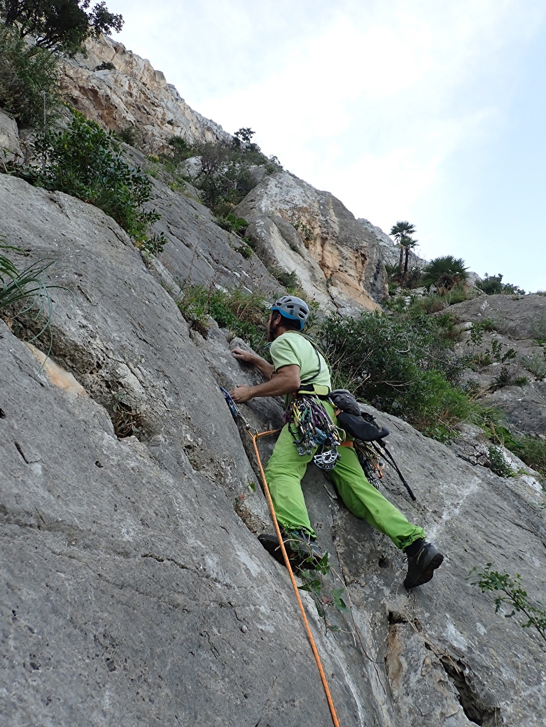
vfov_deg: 67.3
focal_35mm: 26
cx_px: 263
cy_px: 368
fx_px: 547
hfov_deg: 53.1
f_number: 2.8
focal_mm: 4.5
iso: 100
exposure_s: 1/250
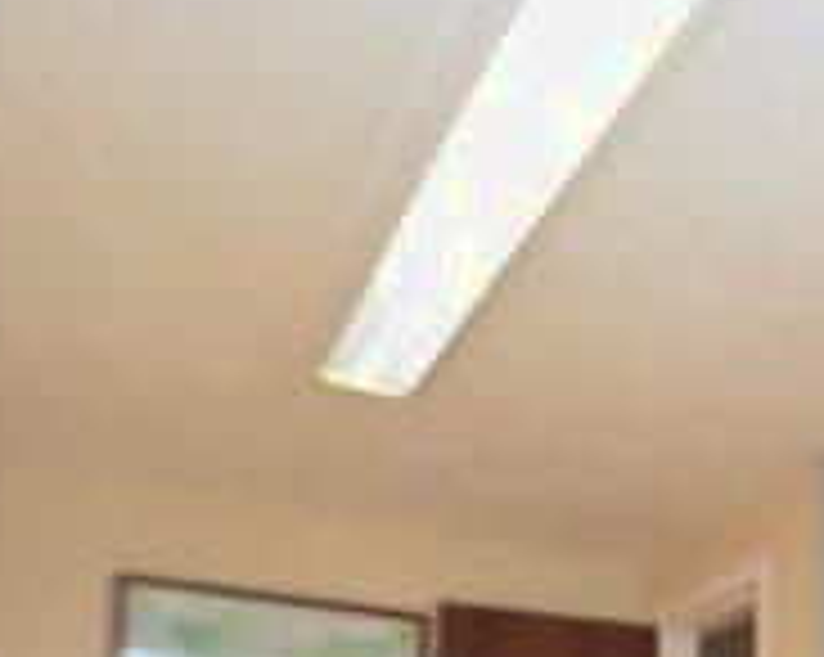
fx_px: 1316
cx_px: 1004
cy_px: 909
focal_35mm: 54
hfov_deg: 29.6
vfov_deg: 23.8
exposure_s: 1/60
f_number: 4
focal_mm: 10
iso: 500
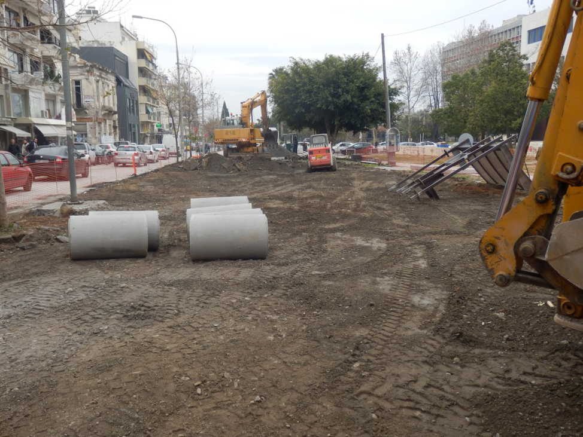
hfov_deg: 55.3
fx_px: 556
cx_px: 292
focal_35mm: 33
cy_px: 218
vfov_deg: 43.0
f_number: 3.4
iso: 80
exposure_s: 1/200
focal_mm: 6
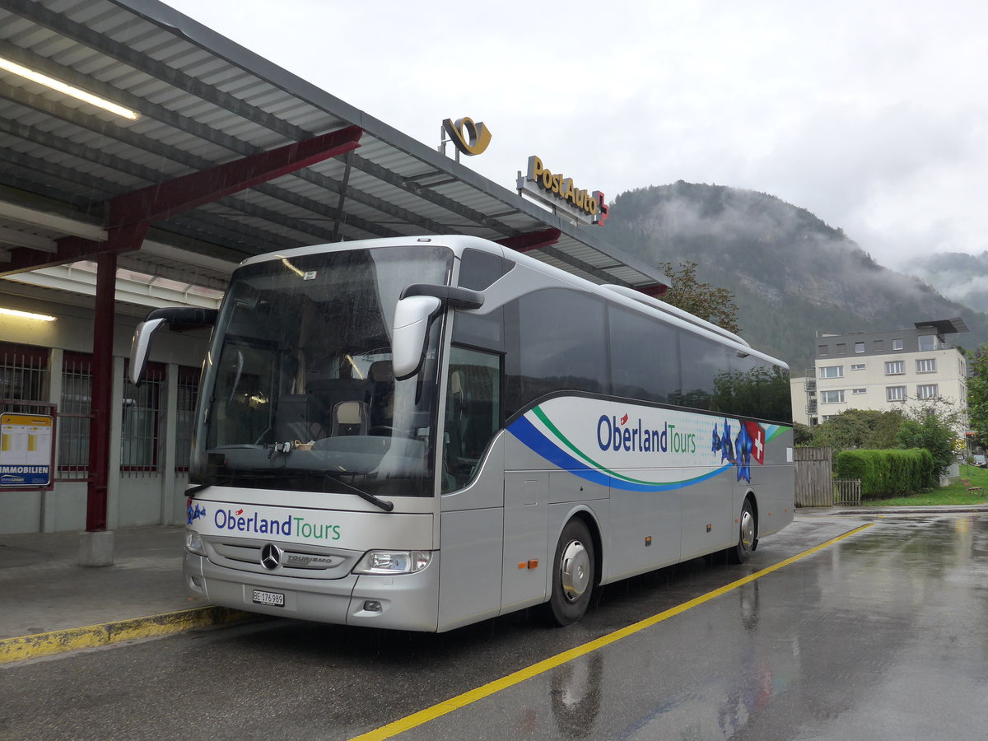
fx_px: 885
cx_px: 494
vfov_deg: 45.4
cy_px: 370
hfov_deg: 58.4
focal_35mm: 31
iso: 125
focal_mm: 6.5
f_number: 2.8
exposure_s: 1/125
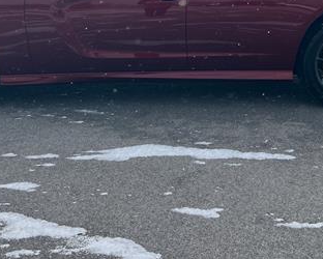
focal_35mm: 52
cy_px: 29
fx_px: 497
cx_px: 156
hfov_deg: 36.0
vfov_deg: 28.1
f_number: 1.5
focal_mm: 5.7
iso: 50
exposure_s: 1/3460
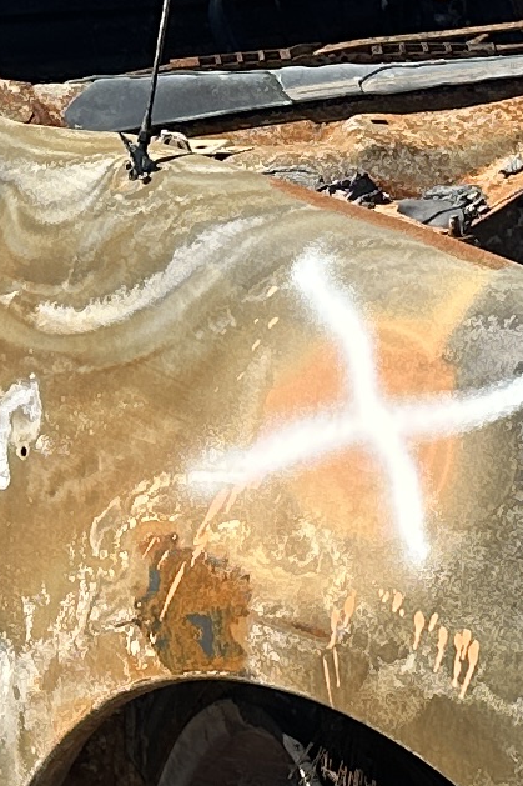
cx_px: 713
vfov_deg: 12.8
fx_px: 3488
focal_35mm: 160
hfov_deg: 8.4
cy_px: 321
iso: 80
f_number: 1.78
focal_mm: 6.86
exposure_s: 1/3247
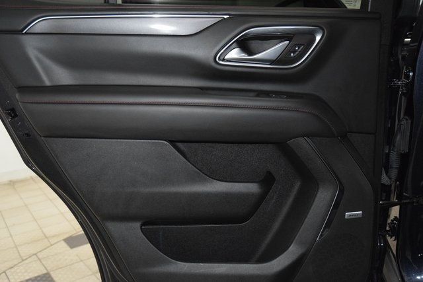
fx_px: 441
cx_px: 212
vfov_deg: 35.5
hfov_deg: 51.3
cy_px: 141
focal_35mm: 38
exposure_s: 1/125
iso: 3200
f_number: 3.8
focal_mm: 25
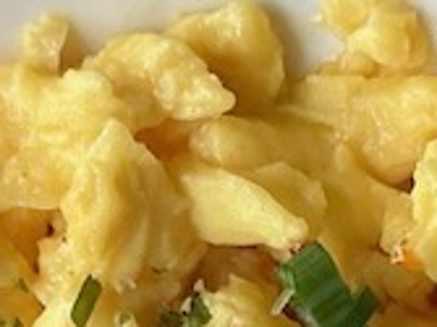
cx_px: 429
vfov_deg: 3.9
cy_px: 1088
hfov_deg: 5.4
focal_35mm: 369
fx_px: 4655
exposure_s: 1/169
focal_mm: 6.86
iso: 80
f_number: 1.78
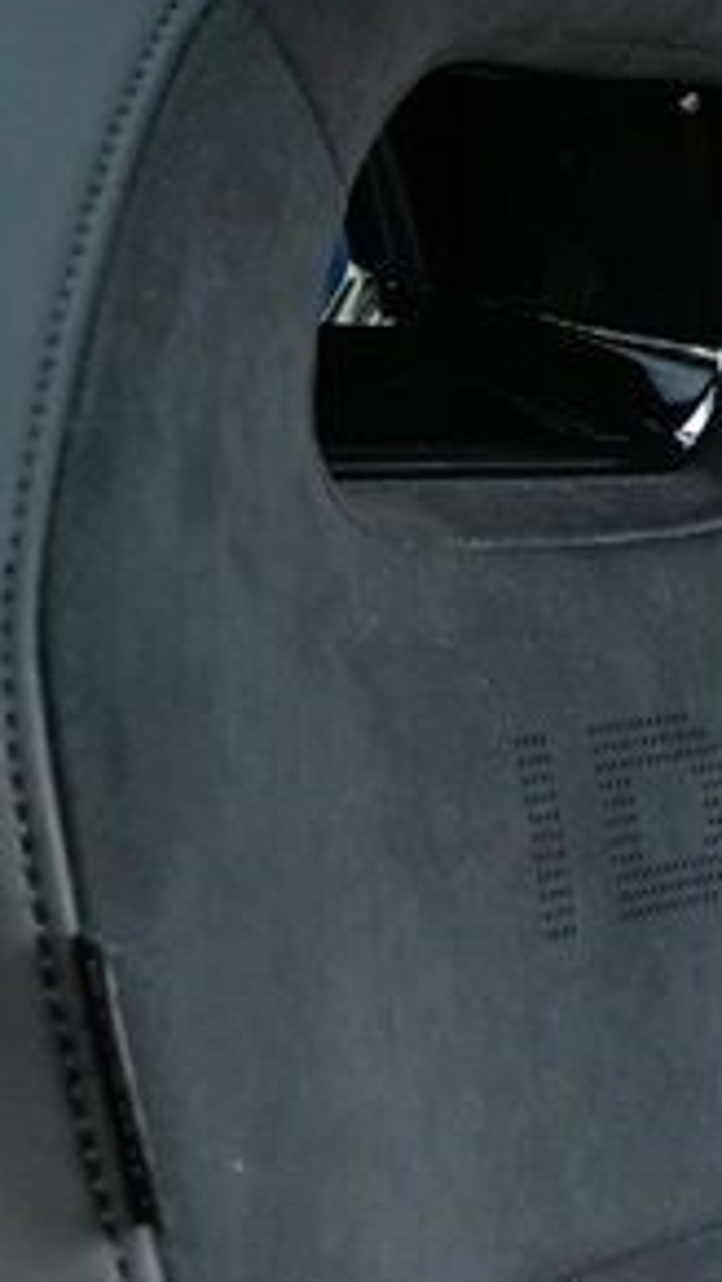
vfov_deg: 16.3
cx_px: 277
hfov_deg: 9.4
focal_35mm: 130
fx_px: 4409
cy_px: 150
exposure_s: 1/40
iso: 200
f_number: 6.3
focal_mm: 25
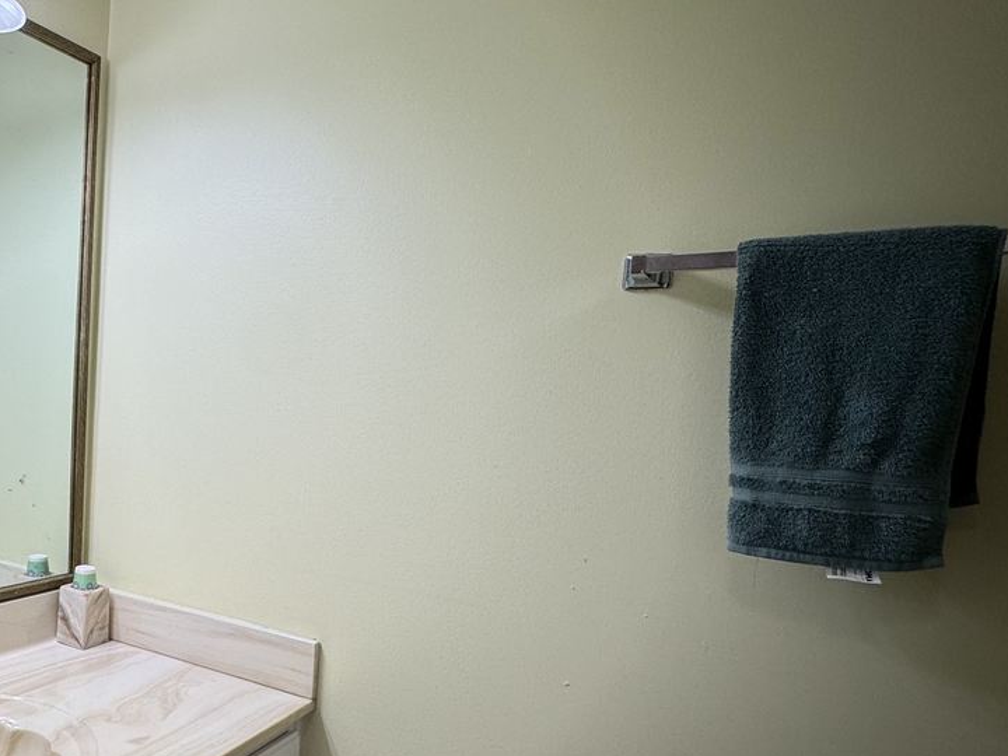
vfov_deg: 49.4
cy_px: 454
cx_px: 155
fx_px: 815
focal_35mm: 28
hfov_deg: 57.1
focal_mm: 2.22
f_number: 2.2
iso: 64
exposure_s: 1/120
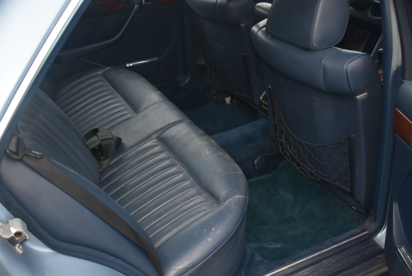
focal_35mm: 40
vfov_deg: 33.1
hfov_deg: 47.9
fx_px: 464
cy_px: 138
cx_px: 206
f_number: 4
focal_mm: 27
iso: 560
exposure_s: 1/60
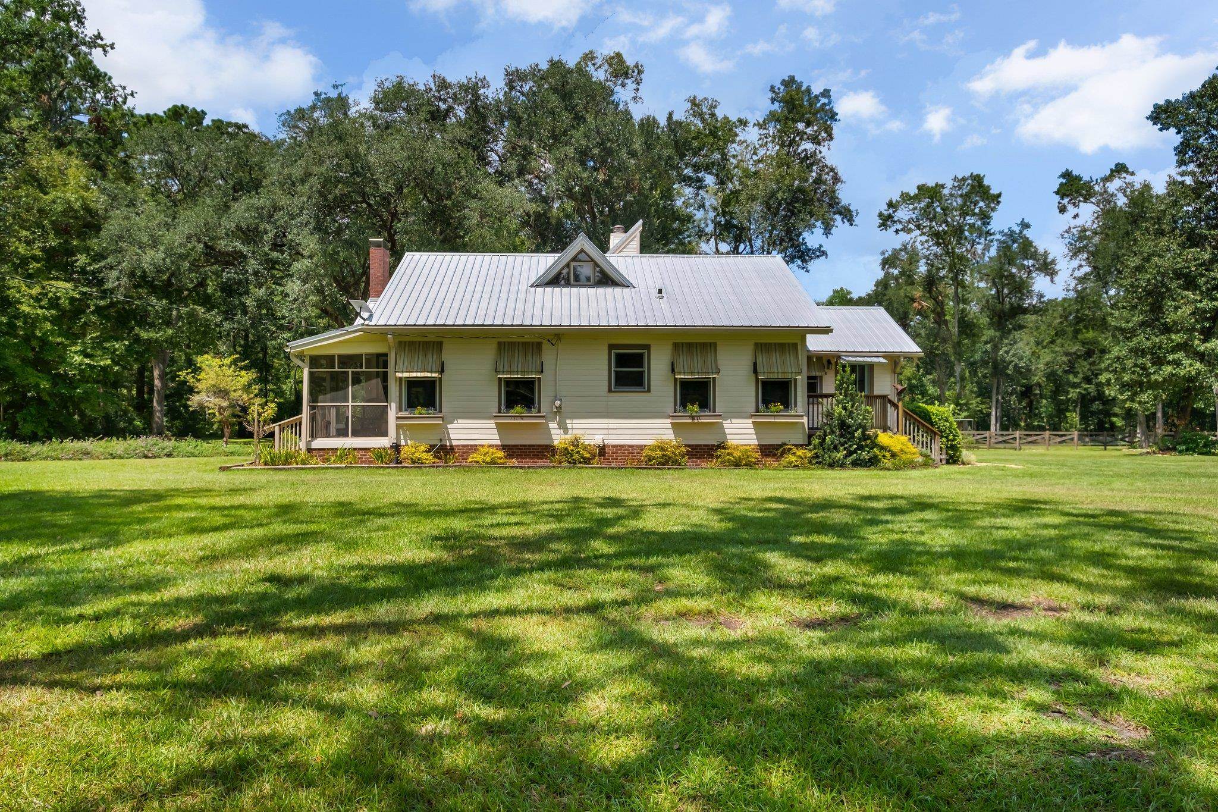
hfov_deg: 76.1
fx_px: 778
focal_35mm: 23
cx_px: 609
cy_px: 406
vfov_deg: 55.1
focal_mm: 15.1
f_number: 8
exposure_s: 1/2200
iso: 400
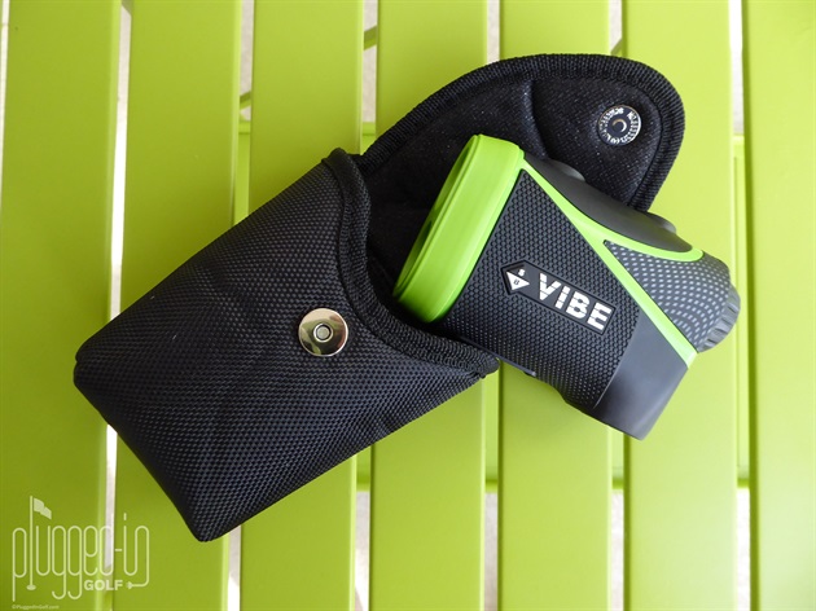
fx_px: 589
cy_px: 306
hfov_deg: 69.4
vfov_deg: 54.8
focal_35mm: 25
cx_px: 408
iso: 250
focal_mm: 4.3
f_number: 3.3
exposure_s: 1/60
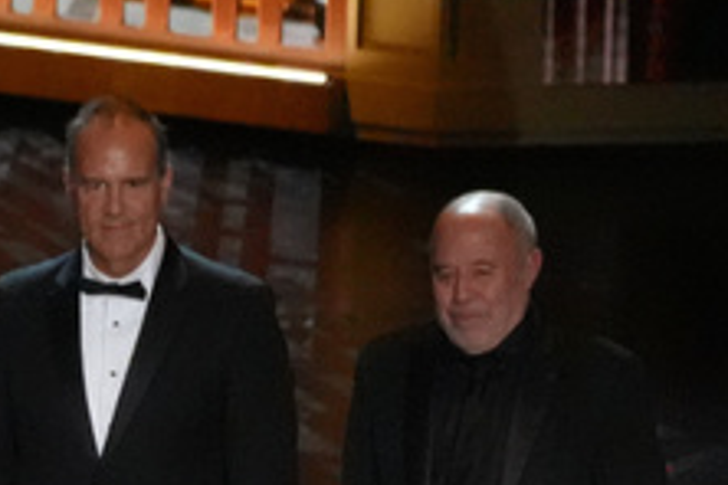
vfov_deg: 1.4
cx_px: -777
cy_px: 991
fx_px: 19735
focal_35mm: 976
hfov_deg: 2.1
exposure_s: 1/500
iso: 10000
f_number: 5.6
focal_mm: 212
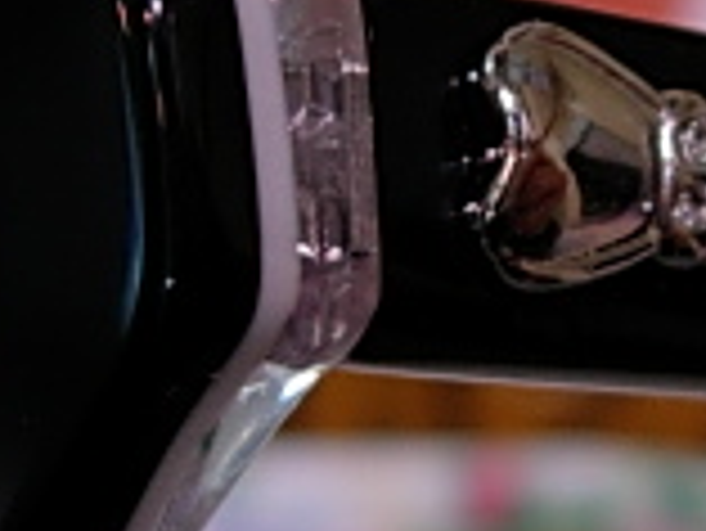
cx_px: 594
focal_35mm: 155
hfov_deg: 12.7
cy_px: 270
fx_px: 3164
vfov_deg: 9.6
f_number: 2.8
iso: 86
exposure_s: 1/32
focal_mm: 7.8
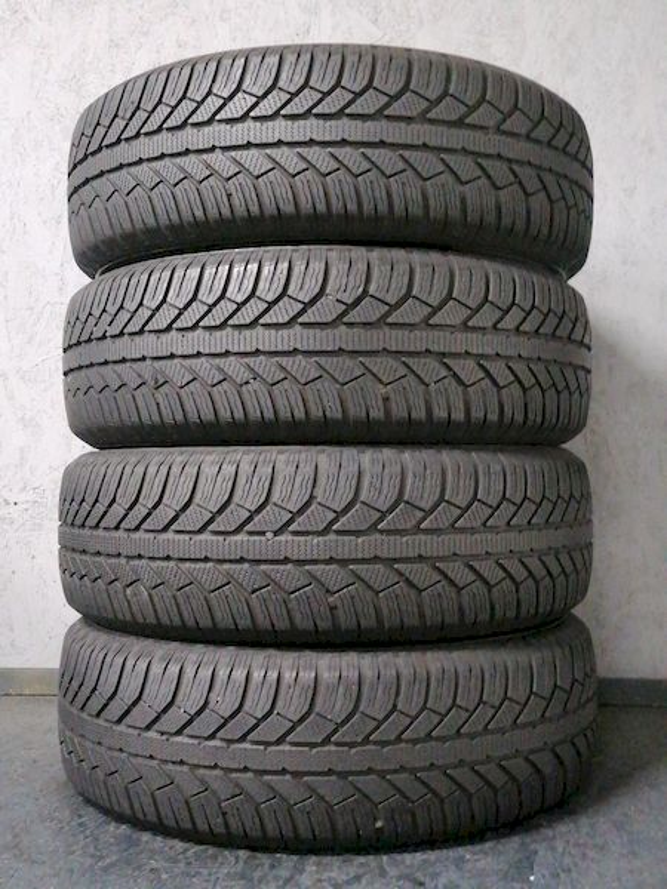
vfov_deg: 45.8
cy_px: 444
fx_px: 1053
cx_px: 334
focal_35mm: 41
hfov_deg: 35.1
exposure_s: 1/25
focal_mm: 5.4
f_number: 1.8
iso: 1250
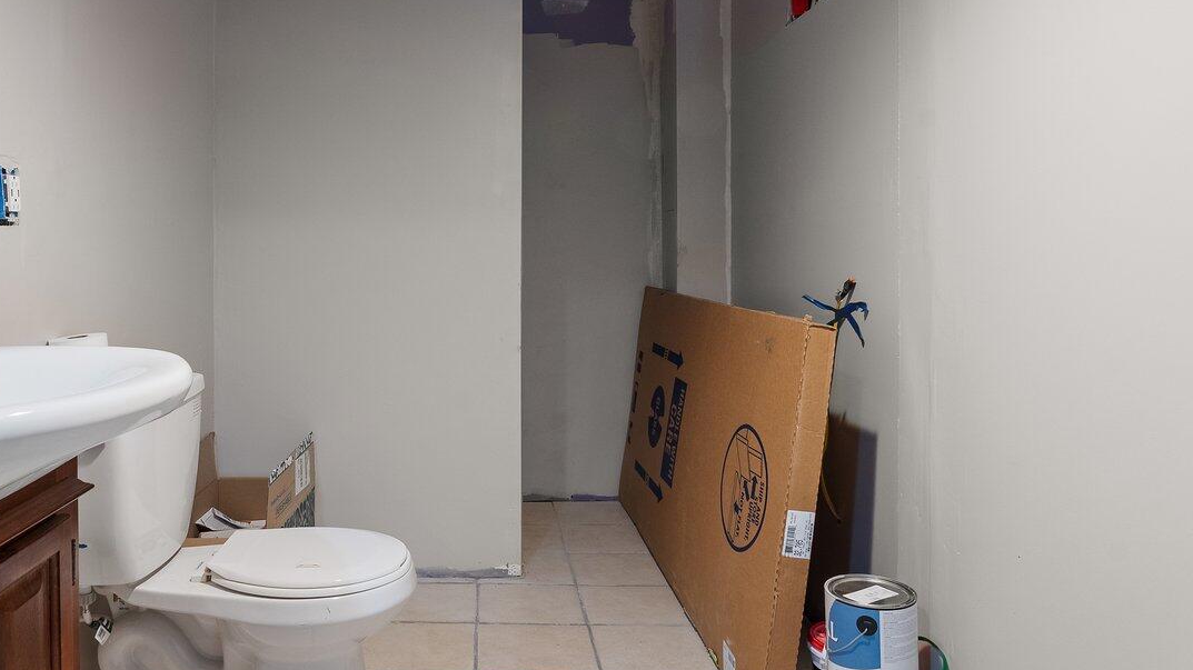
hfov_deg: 67.5
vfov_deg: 41.1
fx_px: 886
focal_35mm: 28
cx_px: 499
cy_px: 247
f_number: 10
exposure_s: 1/6
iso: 800
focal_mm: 14
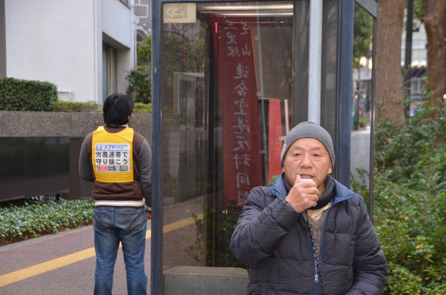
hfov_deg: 22.7
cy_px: 148
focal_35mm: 90
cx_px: 223
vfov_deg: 15.1
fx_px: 1113
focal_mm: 60
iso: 400
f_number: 5.3
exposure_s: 1/100
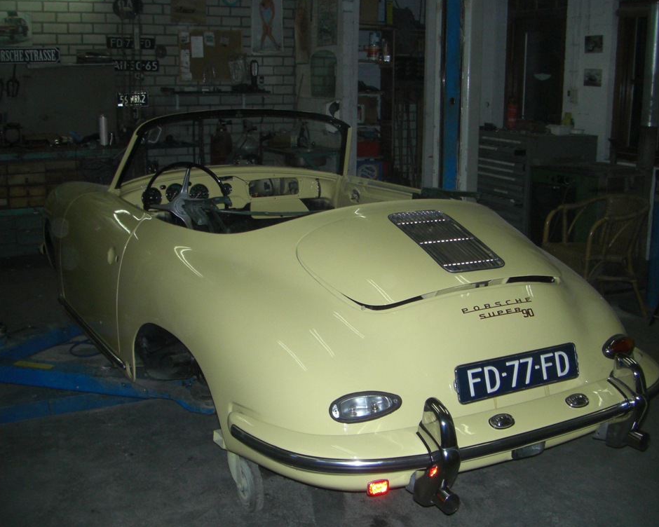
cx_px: 333
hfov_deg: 45.8
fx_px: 780
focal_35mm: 40
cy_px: 263
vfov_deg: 37.3
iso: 250
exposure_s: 1/250
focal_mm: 6.3
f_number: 3.4
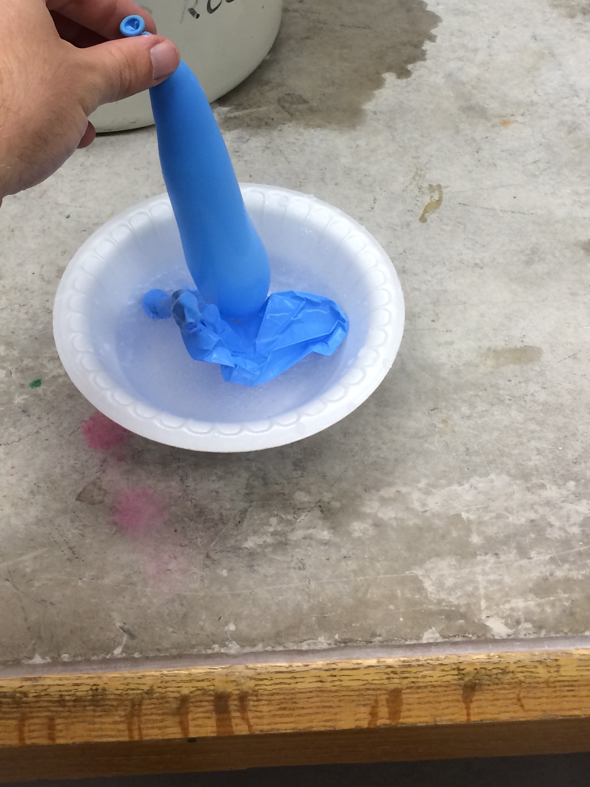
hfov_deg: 28.0
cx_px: 276
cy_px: 165
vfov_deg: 35.7
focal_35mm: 52
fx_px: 1182
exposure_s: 1/40
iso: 40
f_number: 2.2
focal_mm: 4.12
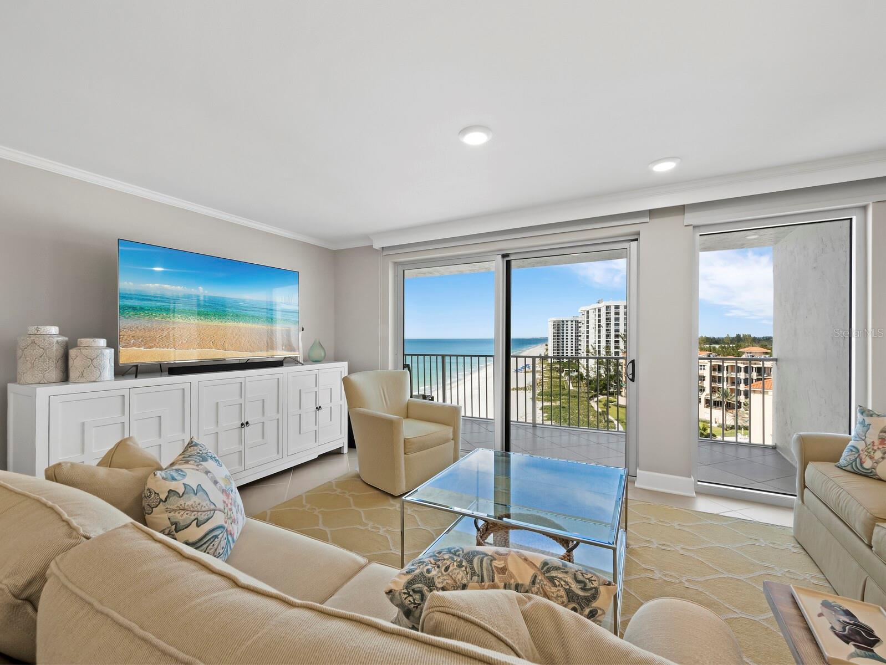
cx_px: 443
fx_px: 358
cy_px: 332
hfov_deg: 102.0
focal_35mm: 14
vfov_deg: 85.7
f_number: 11
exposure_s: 1/10
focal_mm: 7
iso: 250
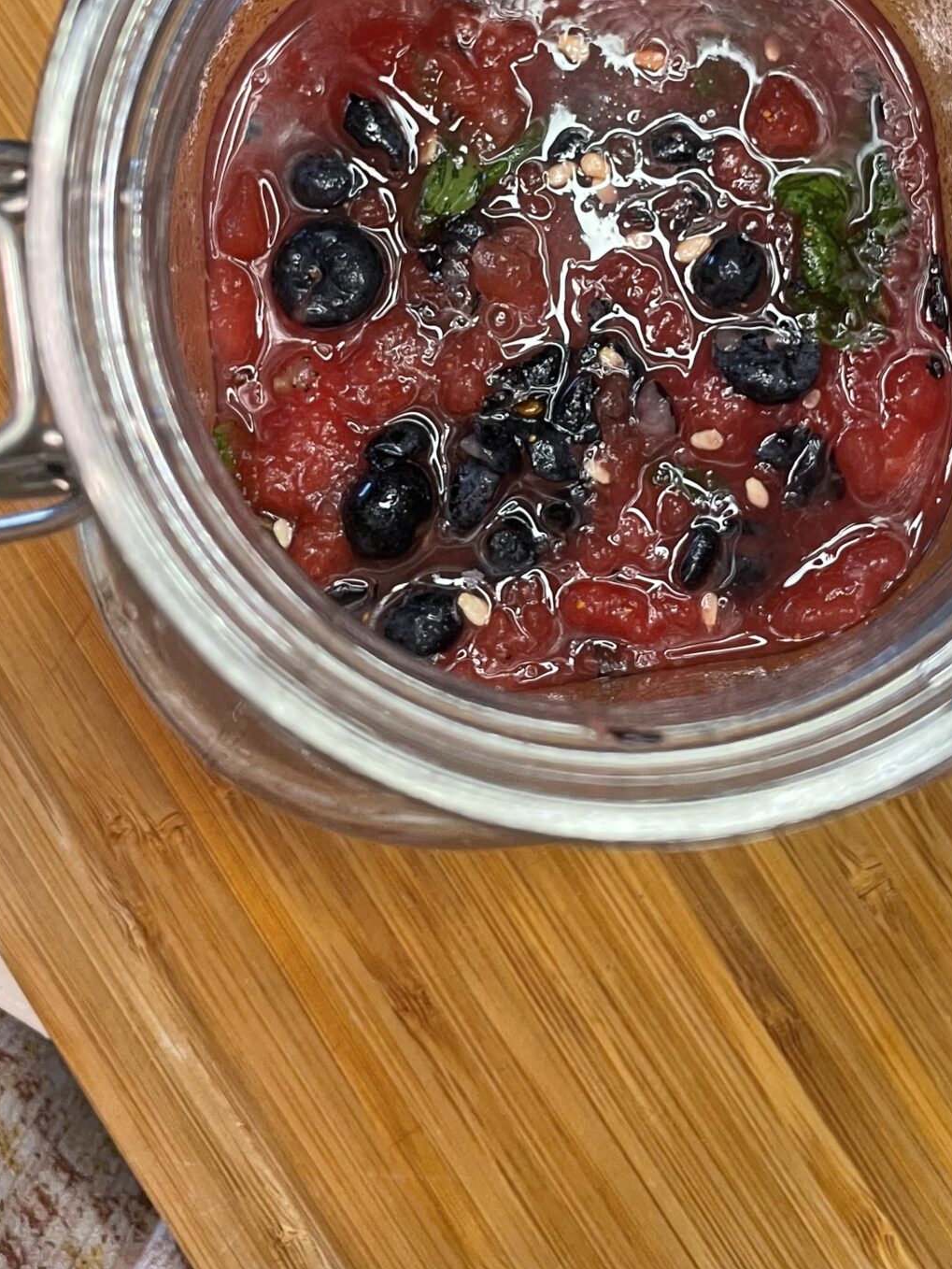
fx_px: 1796
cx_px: 591
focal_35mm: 49
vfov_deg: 37.4
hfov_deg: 29.6
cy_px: 238
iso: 100
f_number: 1.6
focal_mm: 4.2
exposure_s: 1/60
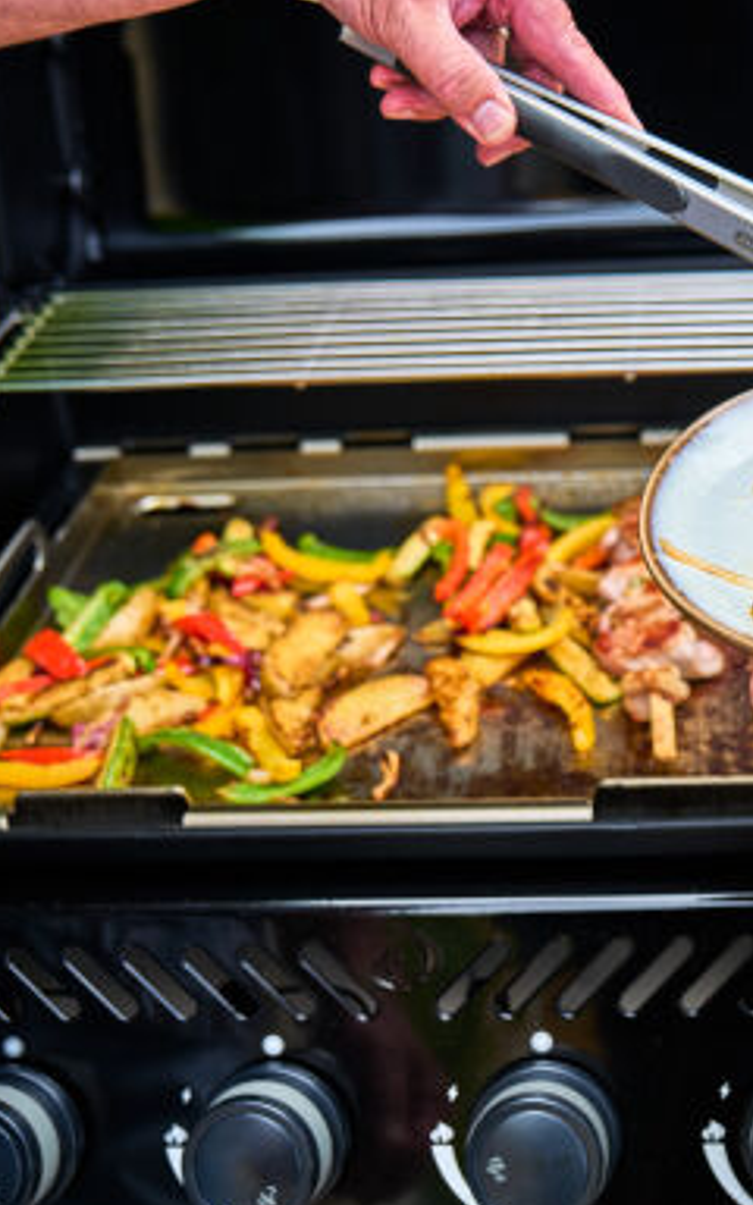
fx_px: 1937
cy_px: 606
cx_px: 649
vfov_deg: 34.5
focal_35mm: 59
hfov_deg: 21.6
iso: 100
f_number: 3.8
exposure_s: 1/250
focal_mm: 38
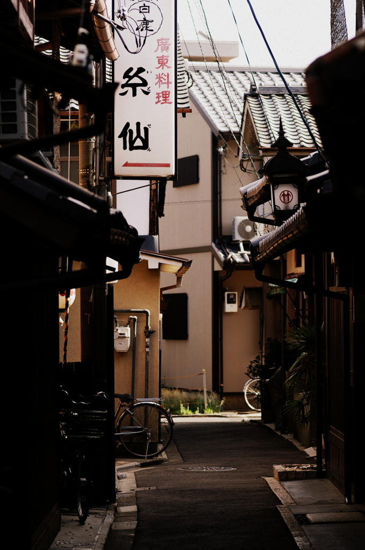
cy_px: 275
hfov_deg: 9.1
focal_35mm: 150
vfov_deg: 13.7
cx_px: 182
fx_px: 2287
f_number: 4
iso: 125
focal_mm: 100
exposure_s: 1/500
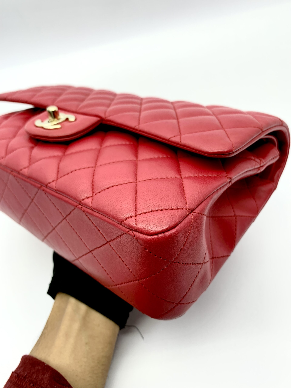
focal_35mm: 26
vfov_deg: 67.3
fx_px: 291
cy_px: 194
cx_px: 146
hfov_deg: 53.1
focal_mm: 4.25
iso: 80
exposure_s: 1/100
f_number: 1.8
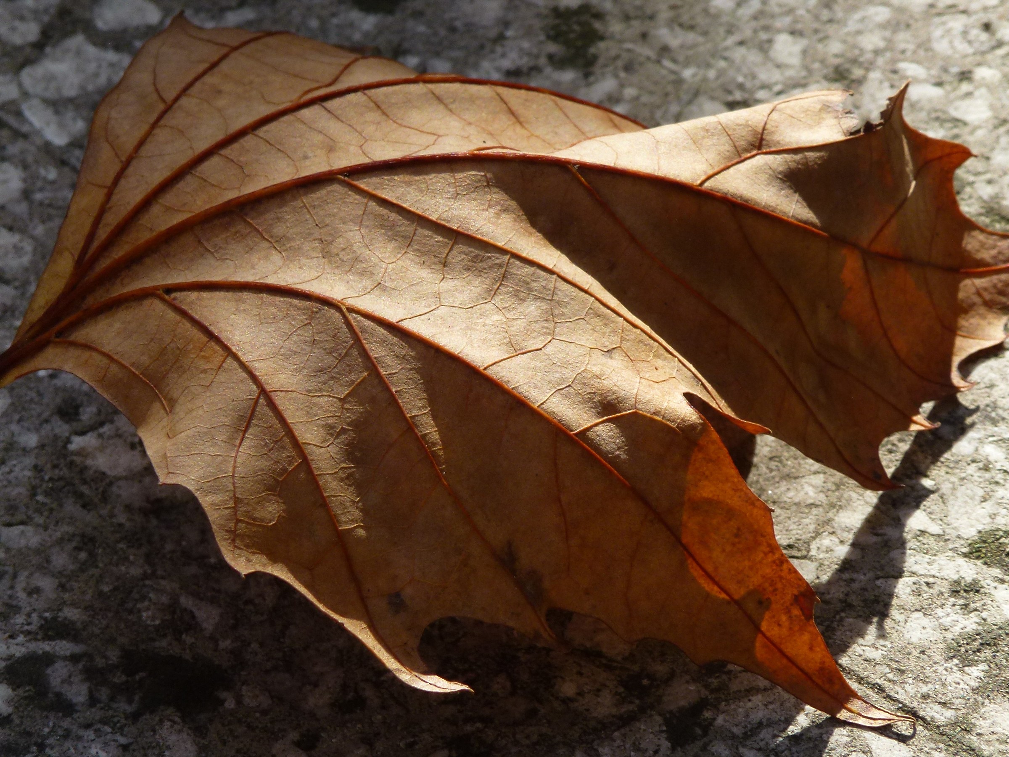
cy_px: 378
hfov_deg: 4.7
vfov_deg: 3.5
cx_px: 504
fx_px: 12330
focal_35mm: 423
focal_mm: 68.8
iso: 100
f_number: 5.9
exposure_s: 1/125
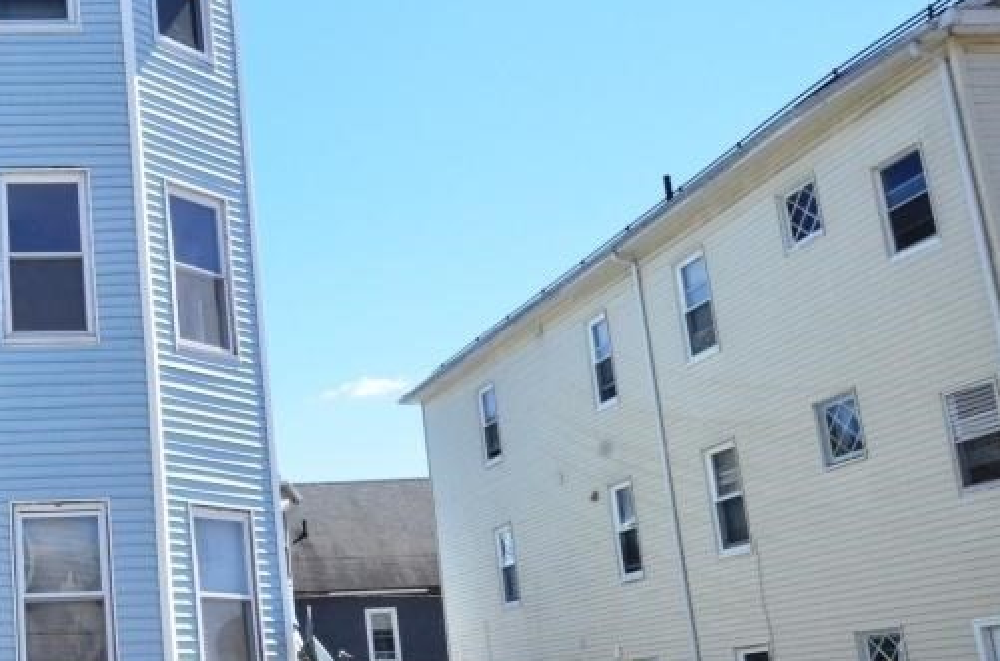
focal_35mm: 46
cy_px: 433
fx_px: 1275
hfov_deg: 37.8
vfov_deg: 28.9
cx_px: -16
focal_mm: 15
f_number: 16
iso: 2500
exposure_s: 1/1000
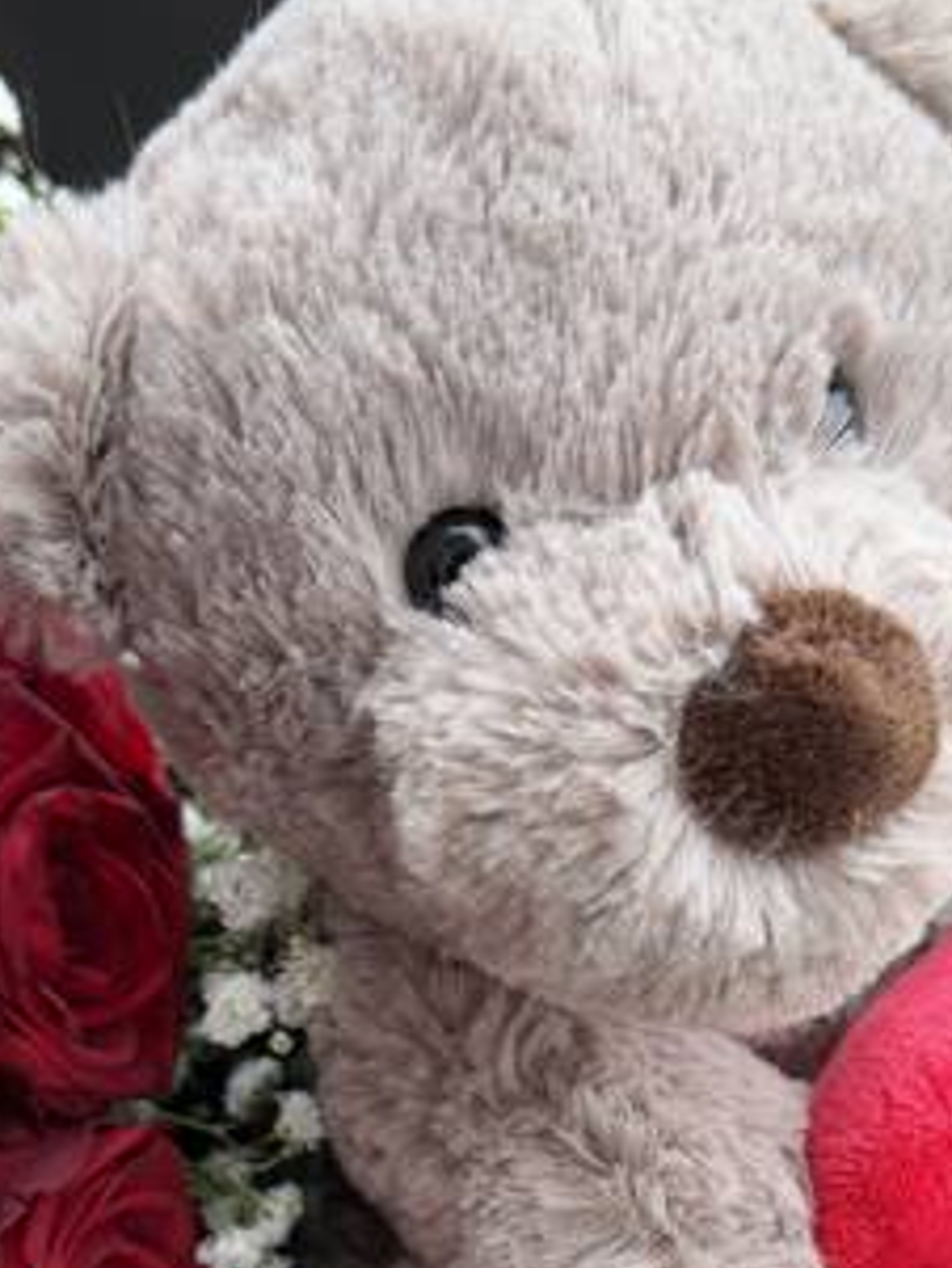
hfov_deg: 27.5
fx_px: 1942
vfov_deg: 34.8
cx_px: 482
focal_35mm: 53
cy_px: 1047
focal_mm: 6.76
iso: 64
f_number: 1.78
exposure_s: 1/182
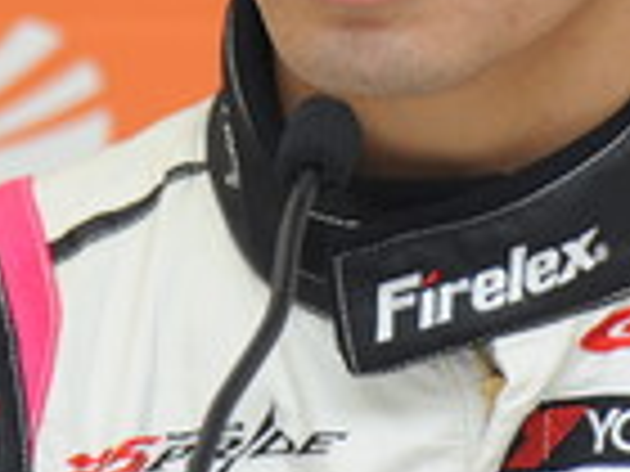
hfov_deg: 2.0
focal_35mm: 986
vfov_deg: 1.5
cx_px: 387
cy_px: 13
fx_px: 17945
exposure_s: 1/125
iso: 800
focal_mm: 200
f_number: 5.6
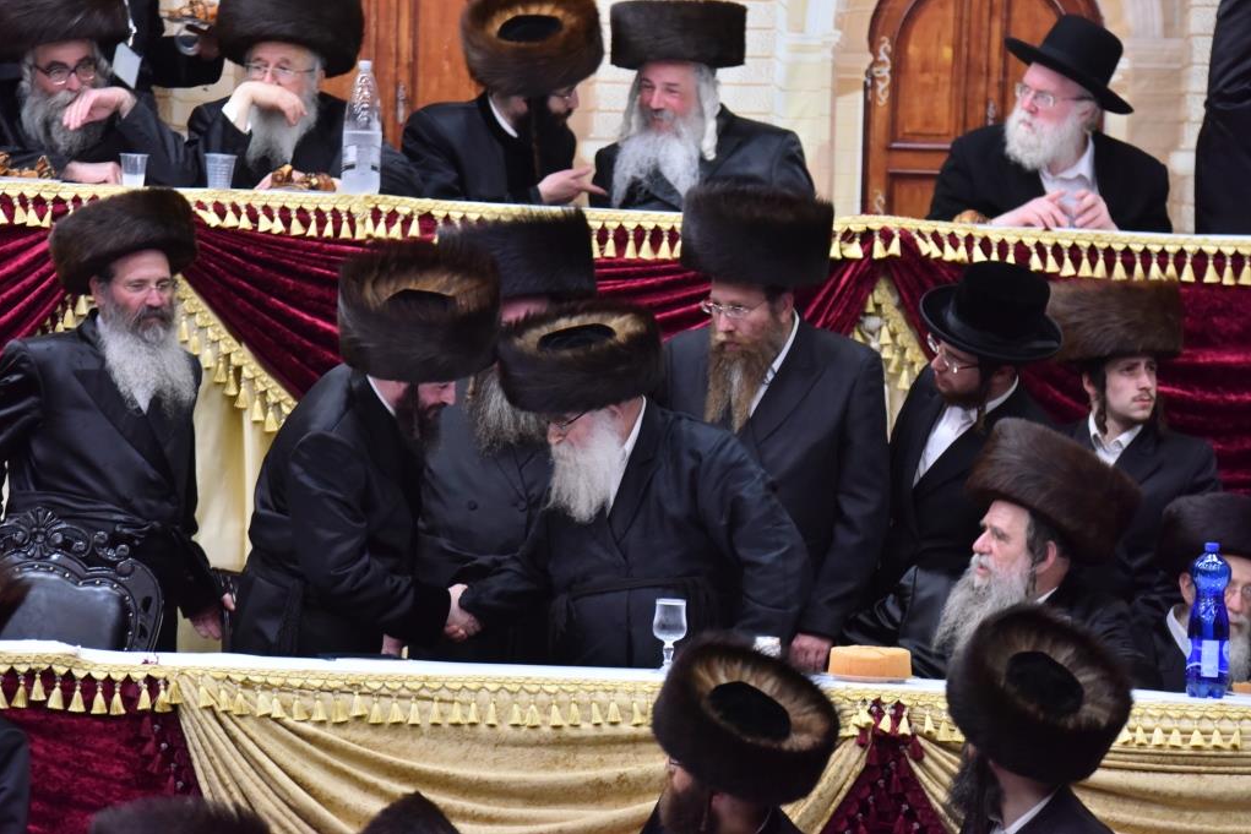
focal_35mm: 301
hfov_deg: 6.8
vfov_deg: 4.6
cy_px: 417
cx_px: 625
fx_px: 10461
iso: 2000
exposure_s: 1/250
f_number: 5.6
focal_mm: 300
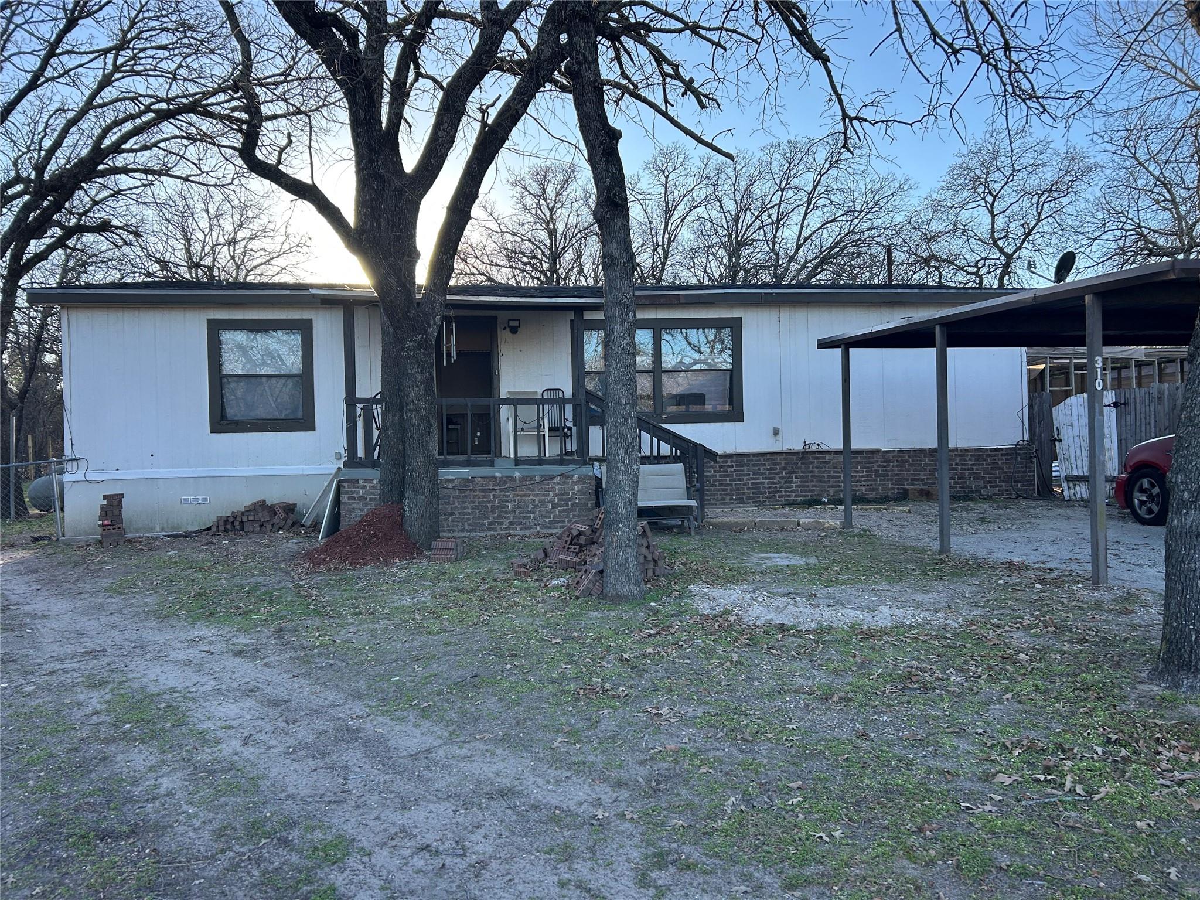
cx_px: 600
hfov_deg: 67.3
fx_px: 901
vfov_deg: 53.1
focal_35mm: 26
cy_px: 450
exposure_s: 1/909
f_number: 1.5
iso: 50
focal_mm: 5.7
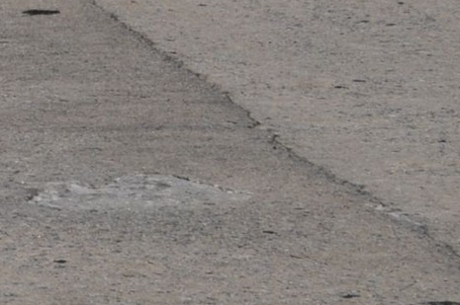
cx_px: -767
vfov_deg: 5.4
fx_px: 3089
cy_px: -505
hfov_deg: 7.7
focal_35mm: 242
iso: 200
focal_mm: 30
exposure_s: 1/640
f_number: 13
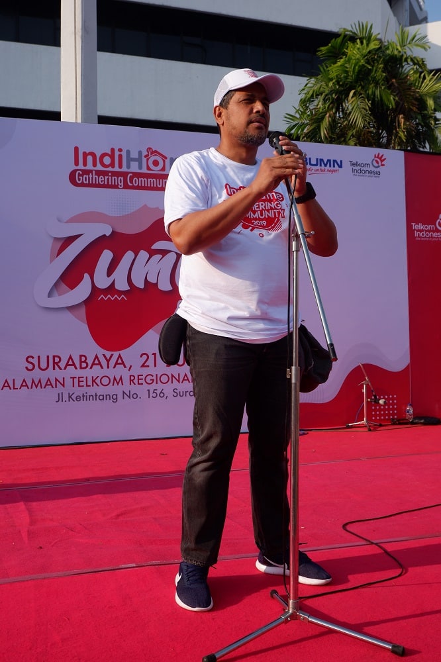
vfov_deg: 49.6
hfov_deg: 34.2
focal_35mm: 39
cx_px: 220
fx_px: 717
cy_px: 331
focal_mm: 26.4
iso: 200
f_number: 9
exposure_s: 1/350
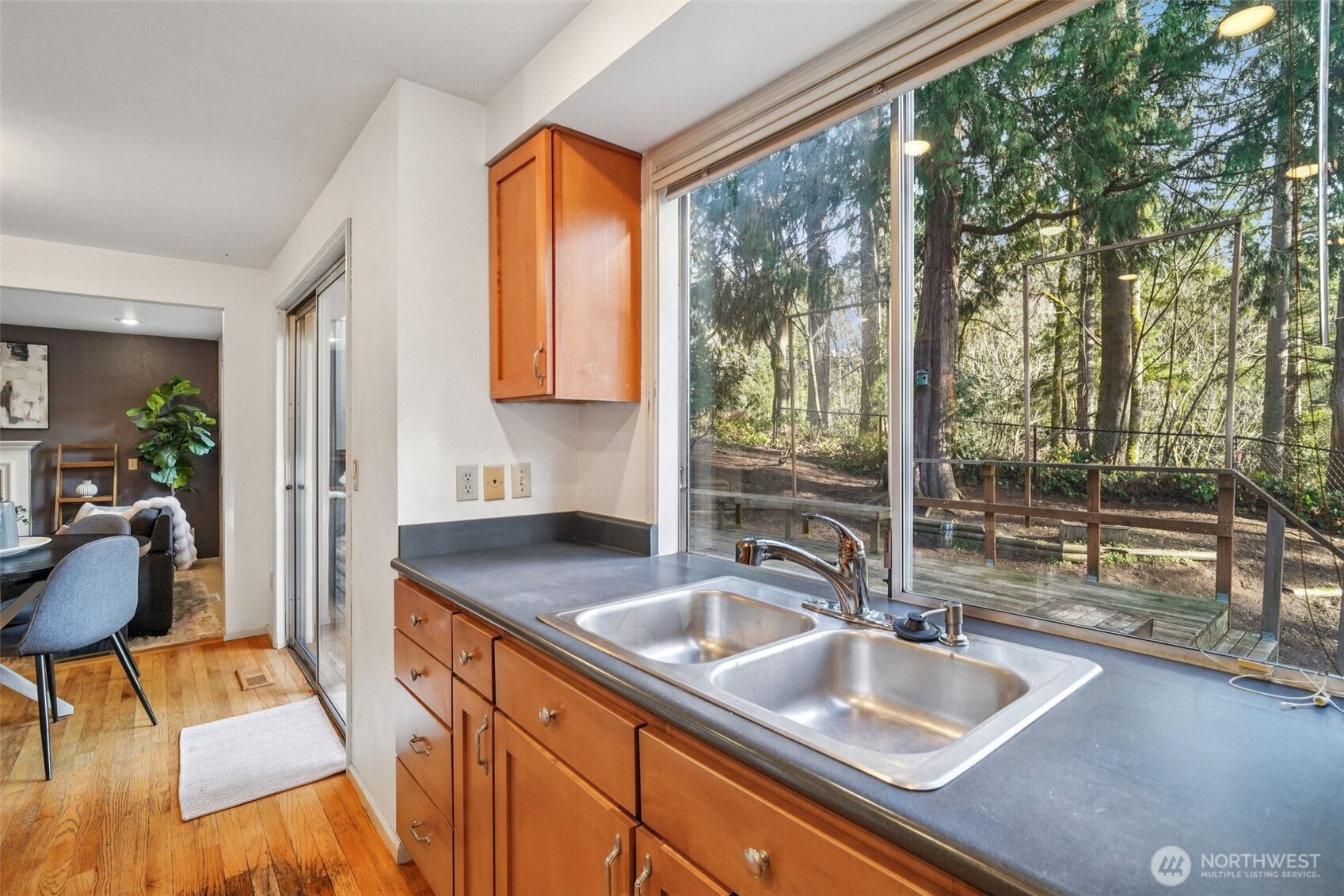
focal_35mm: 16
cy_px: 448
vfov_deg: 73.7
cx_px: 672
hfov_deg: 96.7
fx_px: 597
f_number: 8
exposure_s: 1/60
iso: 1600
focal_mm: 16
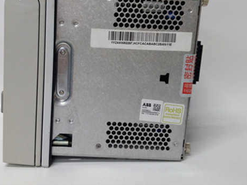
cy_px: 67
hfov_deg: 52.4
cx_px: 103
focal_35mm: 35
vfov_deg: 40.3
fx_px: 250
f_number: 2
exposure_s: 1/33
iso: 199
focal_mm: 3.79
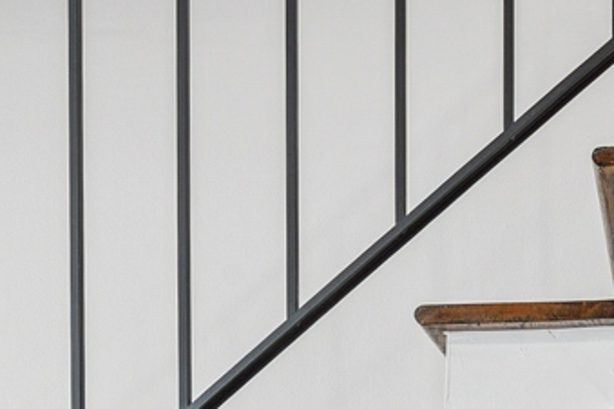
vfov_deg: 17.5
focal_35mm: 67
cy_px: 670
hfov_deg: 28.1
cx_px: 631
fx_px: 1143
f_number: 9.5
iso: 200
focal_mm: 14
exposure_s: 1/8
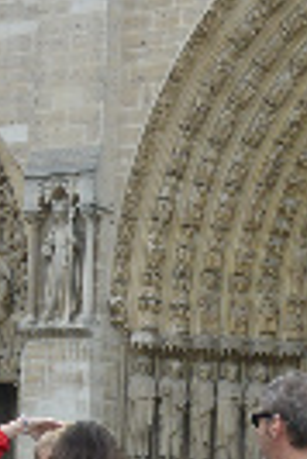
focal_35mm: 131
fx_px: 1671
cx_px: 222
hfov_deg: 10.5
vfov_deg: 15.0
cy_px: 590
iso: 100
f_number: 3.5
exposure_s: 1/640
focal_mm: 11
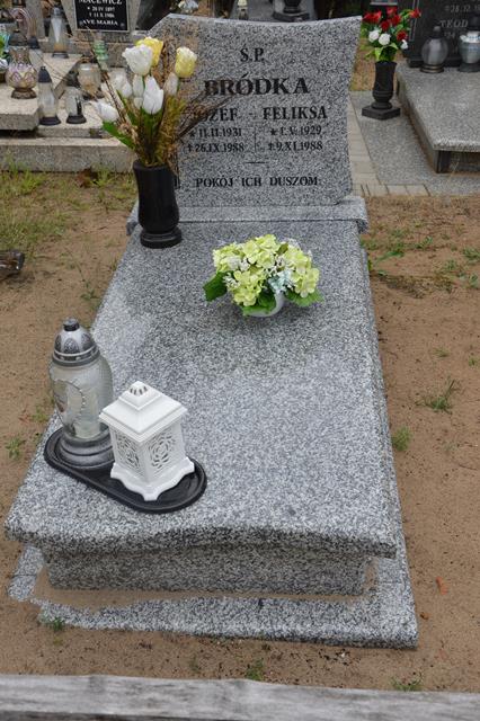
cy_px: 360
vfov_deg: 46.4
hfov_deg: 31.9
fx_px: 841
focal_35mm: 42
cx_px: 240
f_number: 7.1
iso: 100
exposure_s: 1/200
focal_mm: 28
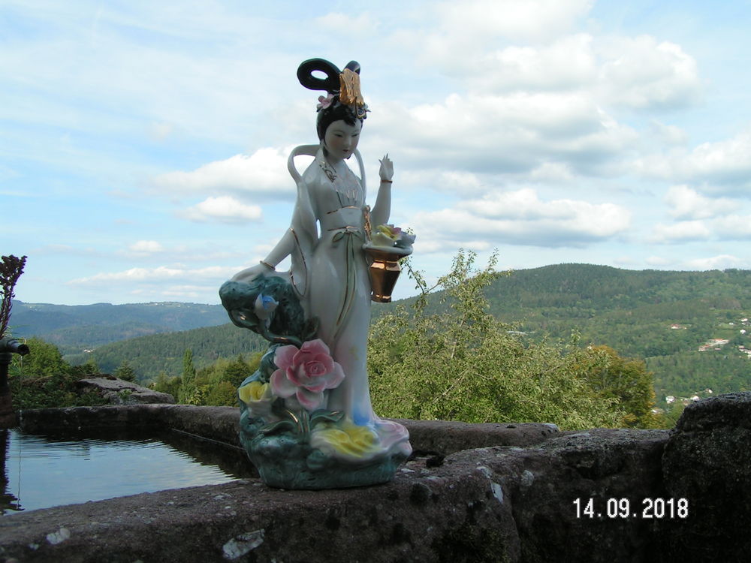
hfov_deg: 49.0
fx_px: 824
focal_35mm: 38
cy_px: 282
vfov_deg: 37.7
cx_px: 376
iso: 50
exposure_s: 1/320
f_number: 5.6
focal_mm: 5.8
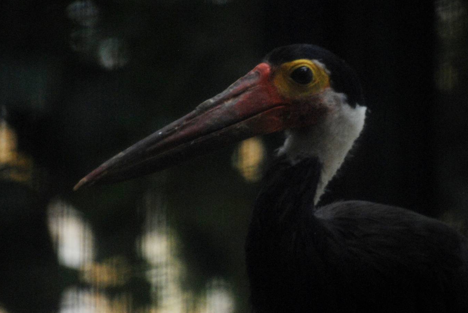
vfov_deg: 2.6
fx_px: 6898
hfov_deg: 3.9
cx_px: 251
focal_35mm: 530
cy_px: 130
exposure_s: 1/160
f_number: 5.6
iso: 1600
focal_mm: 300
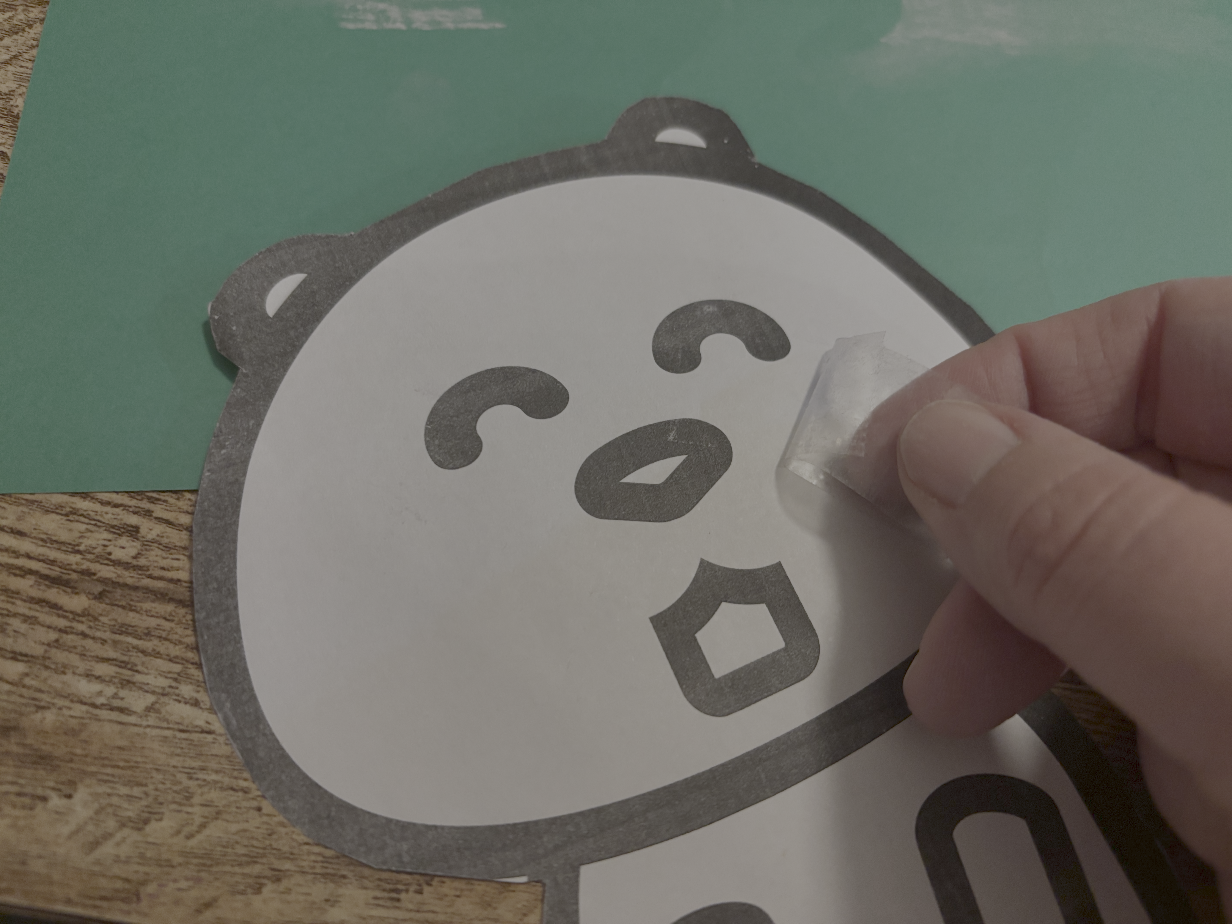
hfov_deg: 67.3
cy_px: 462
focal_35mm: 26
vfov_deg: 53.1
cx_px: 616
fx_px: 925
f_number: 1.6
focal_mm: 5.96
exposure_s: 1/40
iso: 500
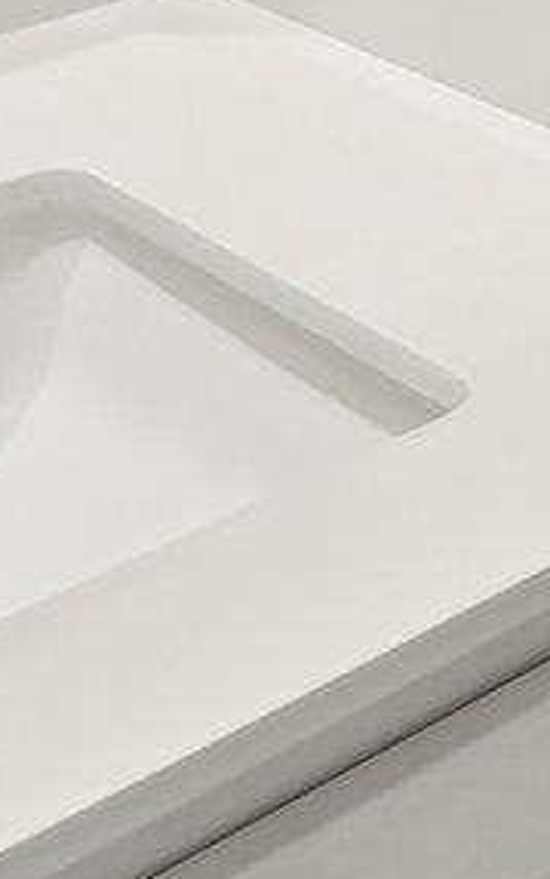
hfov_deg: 11.8
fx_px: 2444
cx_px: 992
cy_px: -920
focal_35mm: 102
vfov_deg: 15.7
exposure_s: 1/25
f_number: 8
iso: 800
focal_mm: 14
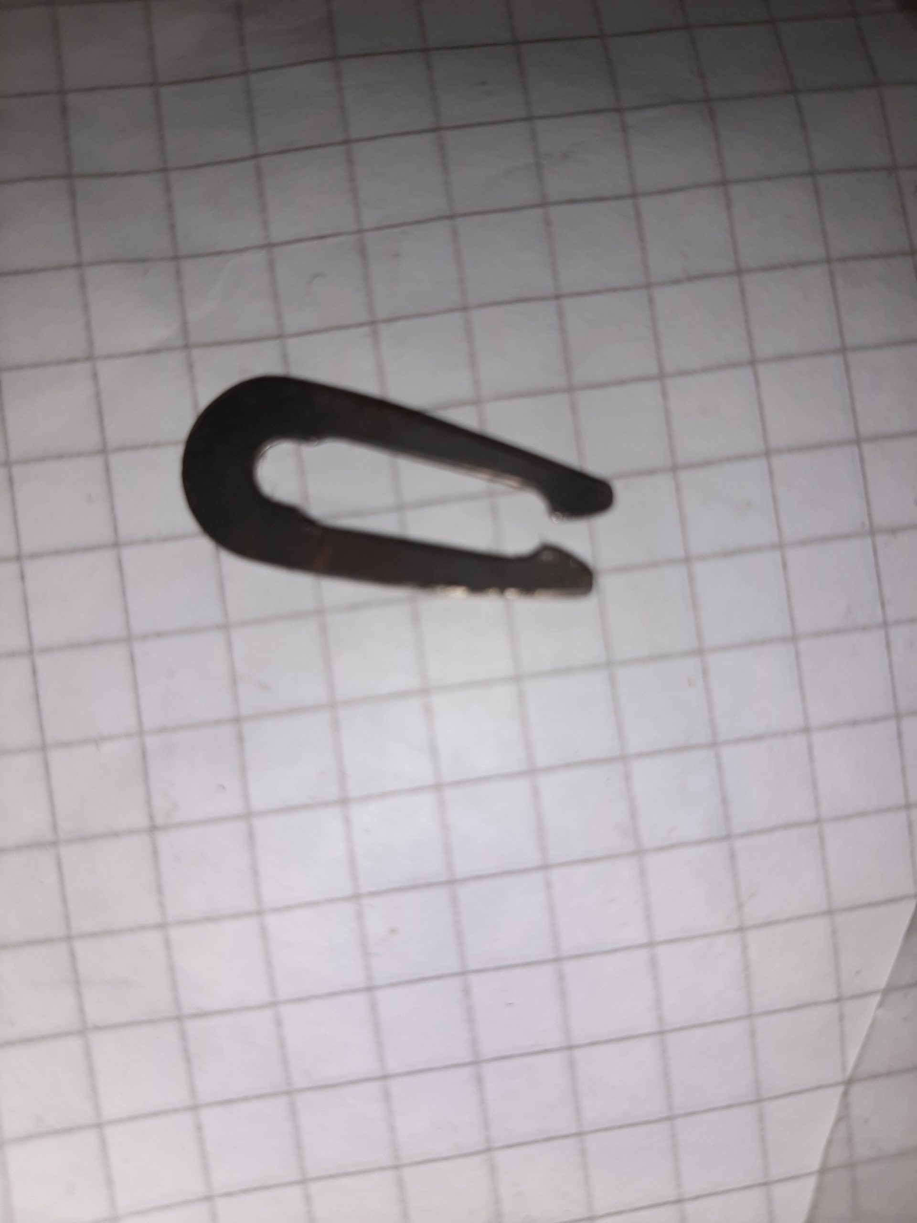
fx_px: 918
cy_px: 612
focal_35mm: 26
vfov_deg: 67.3
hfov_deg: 53.1
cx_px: 458
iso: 320
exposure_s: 1/25
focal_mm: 3.93
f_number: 1.7
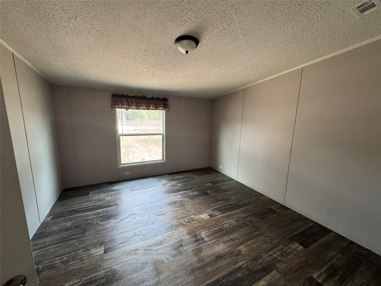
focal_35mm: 14
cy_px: 143
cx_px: 190
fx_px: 154
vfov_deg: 85.7
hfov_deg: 102.1
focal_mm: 2.22
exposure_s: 1/99
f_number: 2.2
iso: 250
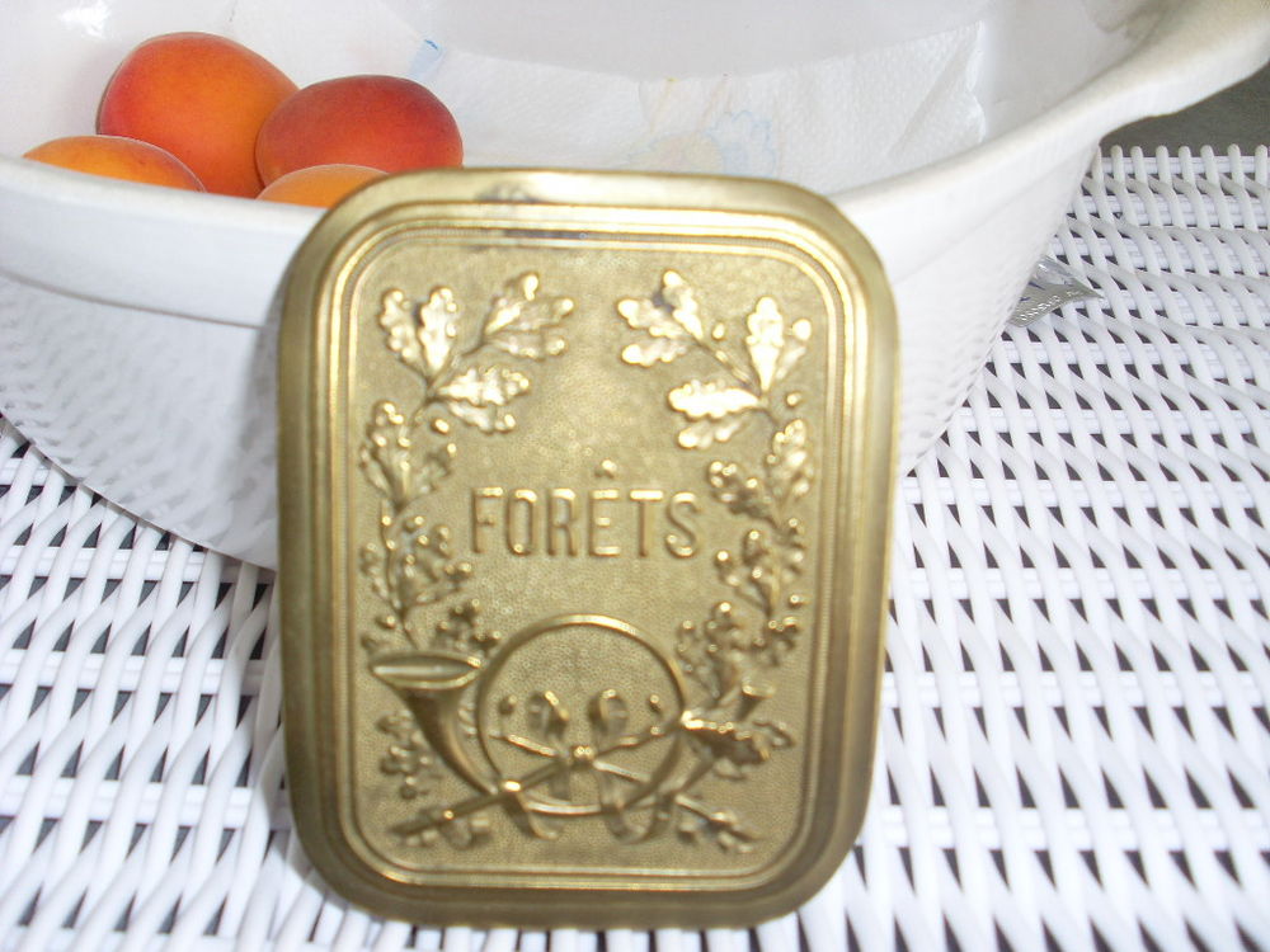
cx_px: 635
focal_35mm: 38
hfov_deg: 49.0
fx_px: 1394
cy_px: 476
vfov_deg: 37.7
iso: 80
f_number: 3
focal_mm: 6.3
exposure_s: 1/45
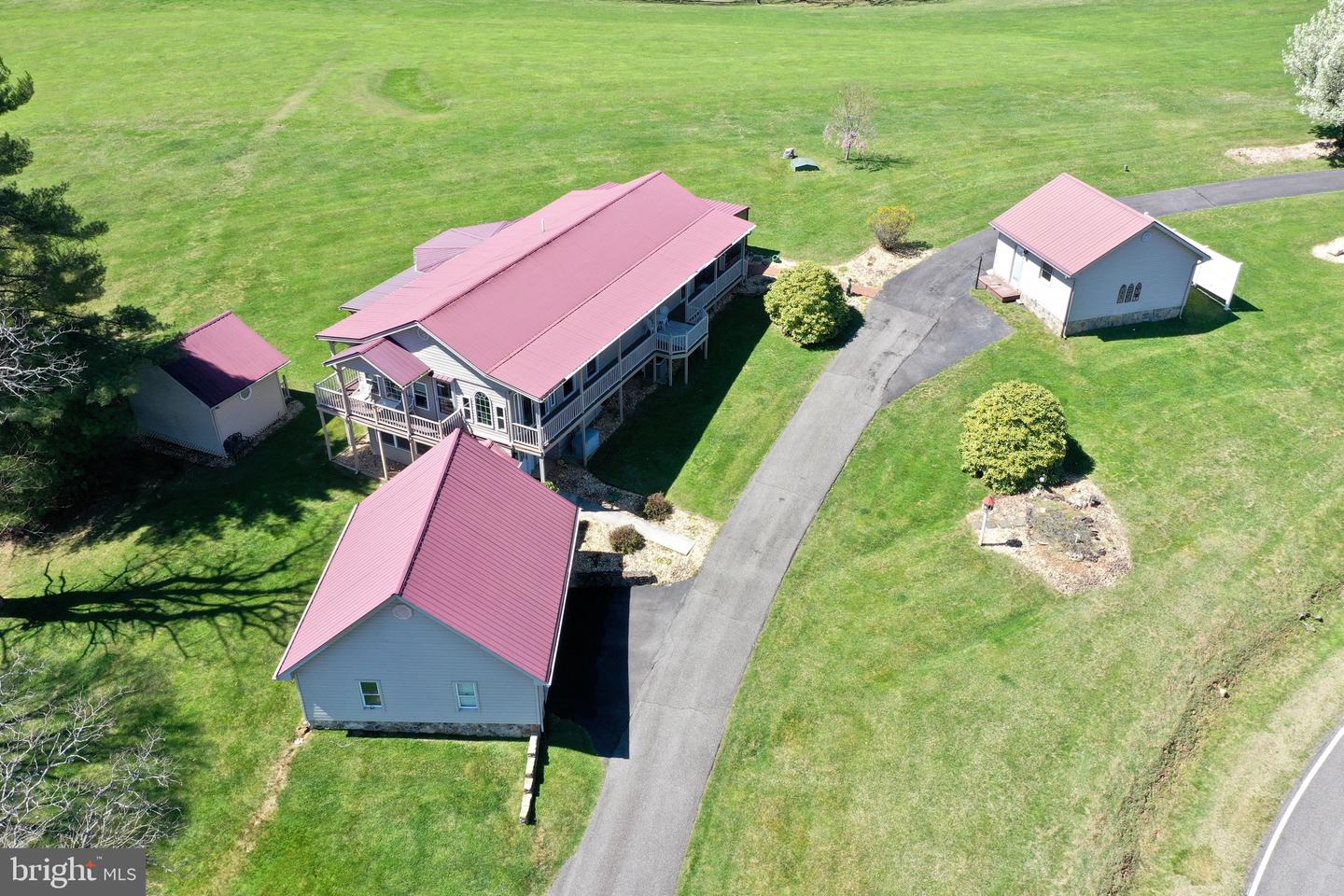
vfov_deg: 46.4
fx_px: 1045
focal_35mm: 28
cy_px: 448
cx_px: 672
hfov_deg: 65.5
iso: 100
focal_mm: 10.26
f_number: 5
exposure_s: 1/240
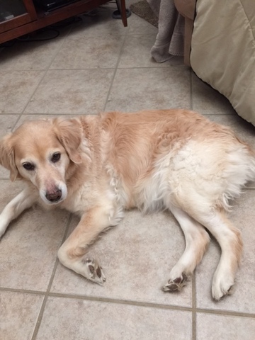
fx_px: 285
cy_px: 170
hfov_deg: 48.2
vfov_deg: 61.7
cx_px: 128
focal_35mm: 29
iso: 100
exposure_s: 1/15
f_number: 2.2
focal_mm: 4.15
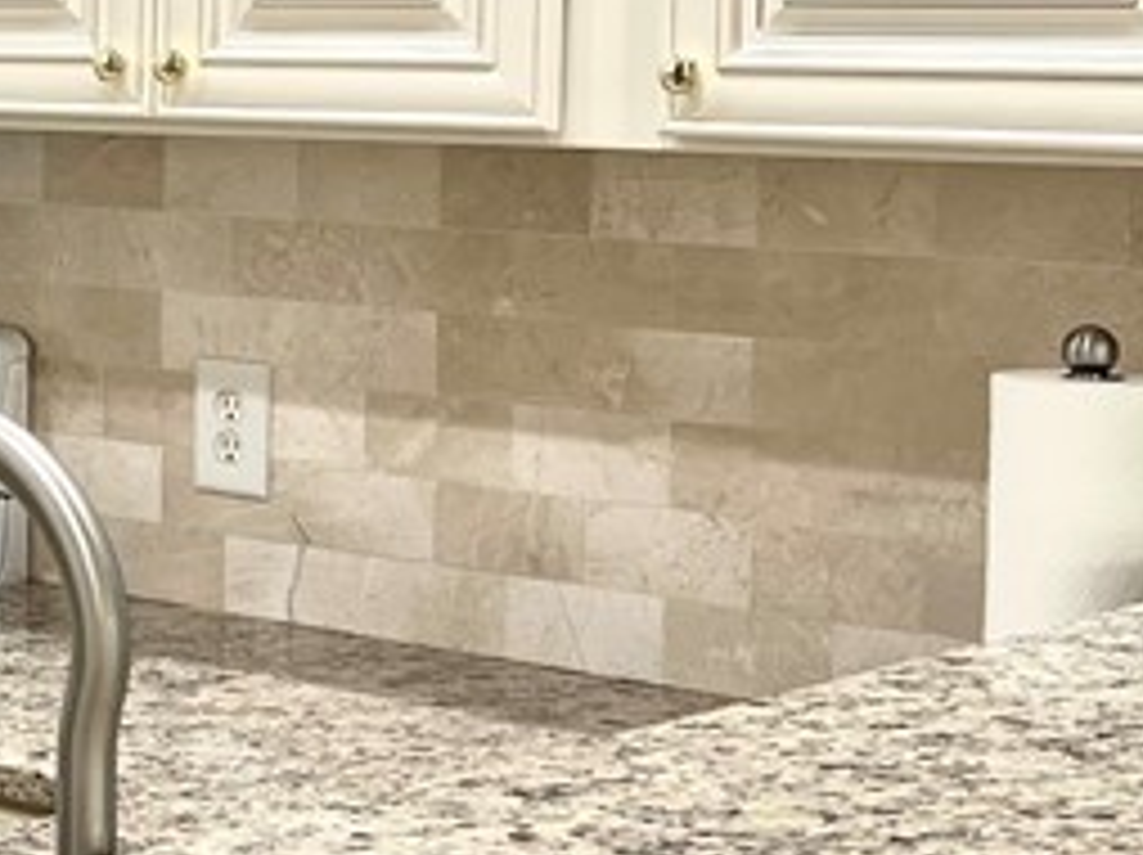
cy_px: 194
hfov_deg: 17.2
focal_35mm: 105
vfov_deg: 14.0
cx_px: -468
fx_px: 3464
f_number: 1.5
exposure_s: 1/120
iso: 100
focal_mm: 5.7
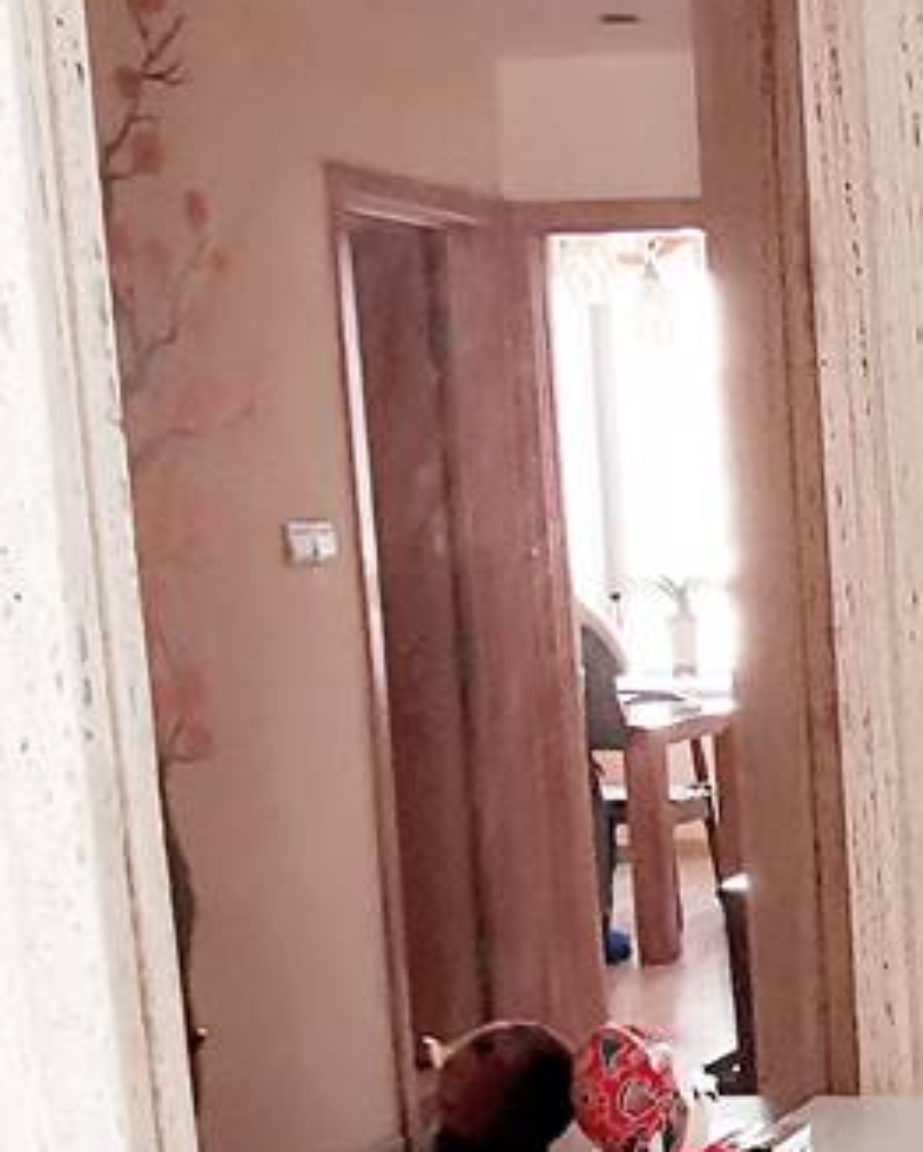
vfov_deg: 25.5
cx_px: 1547
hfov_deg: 17.8
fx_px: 2490
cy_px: 955
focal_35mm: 73
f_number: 2.2
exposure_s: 1/33.3
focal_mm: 2.26
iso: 500
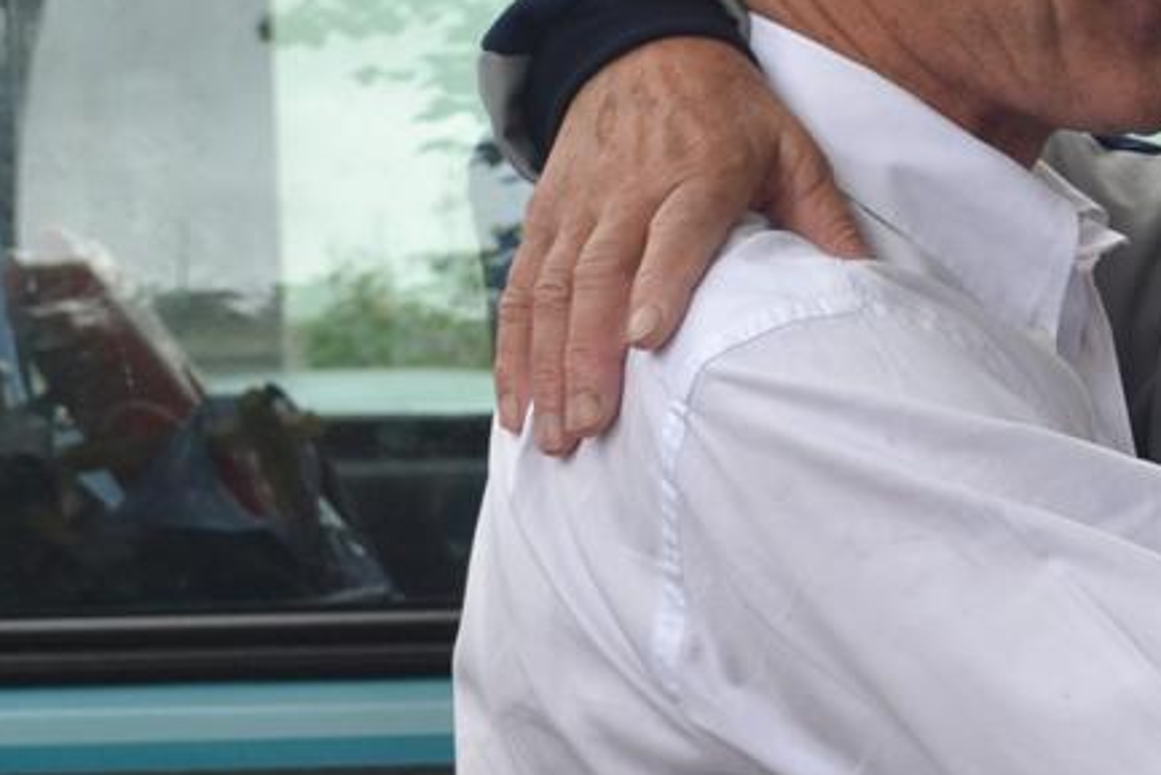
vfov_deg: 8.7
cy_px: 491
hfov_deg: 12.7
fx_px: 5065
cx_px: 1418
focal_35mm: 157
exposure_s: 1/125
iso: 280
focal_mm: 28
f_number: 5.6
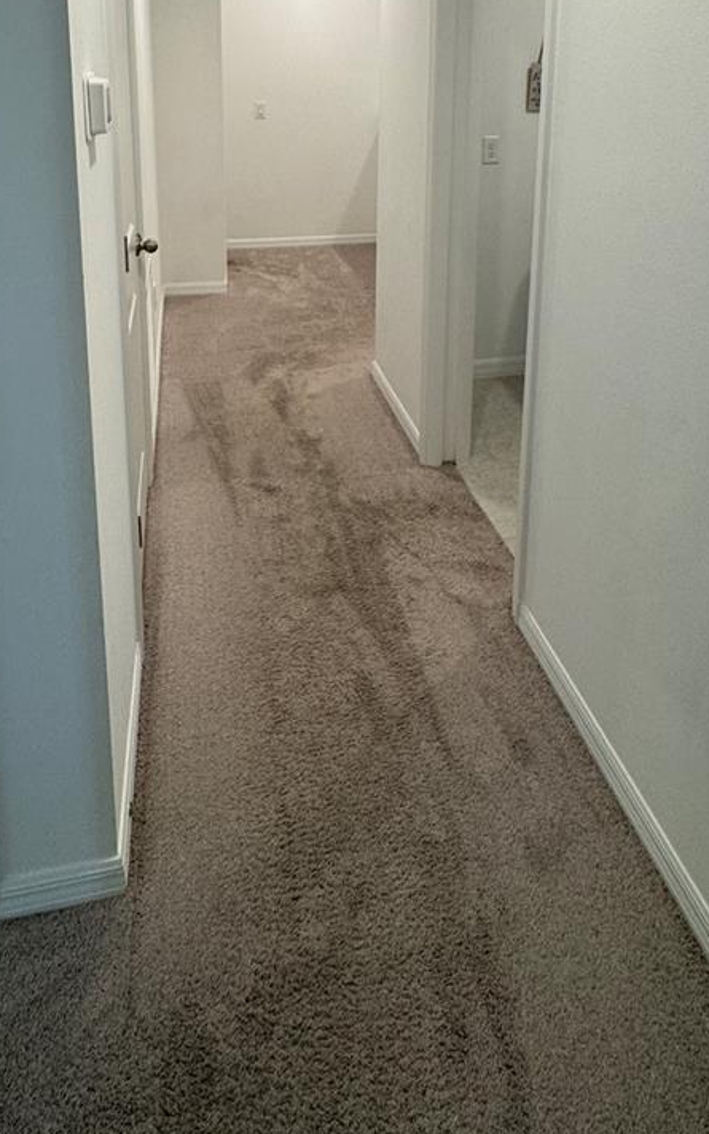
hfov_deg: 49.3
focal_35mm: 25
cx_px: 365
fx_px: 773
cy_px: 197
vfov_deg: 64.8
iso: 160
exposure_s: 1/120
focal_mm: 2.22
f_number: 2.2
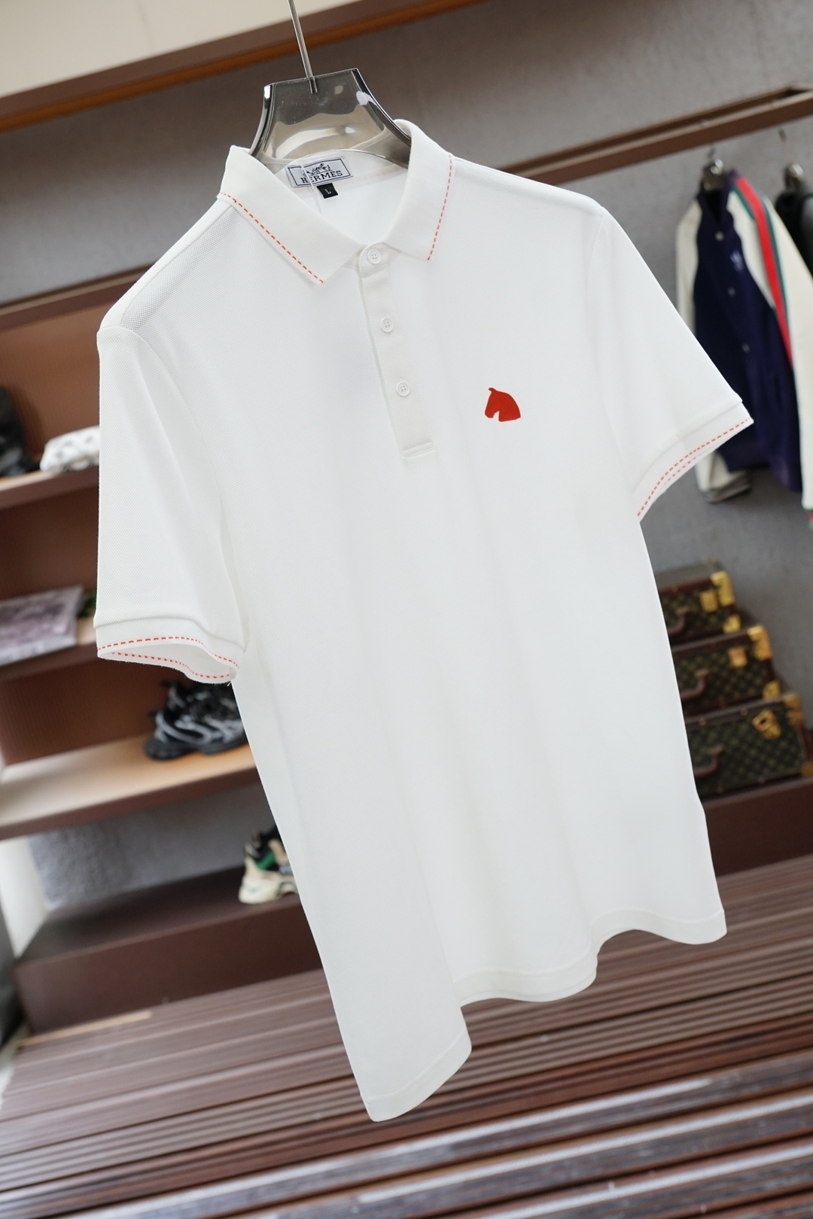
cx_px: 406
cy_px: 610
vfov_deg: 46.4
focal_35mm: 42
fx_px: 1423
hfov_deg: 31.9
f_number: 4
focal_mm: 28
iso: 500
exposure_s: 1/250
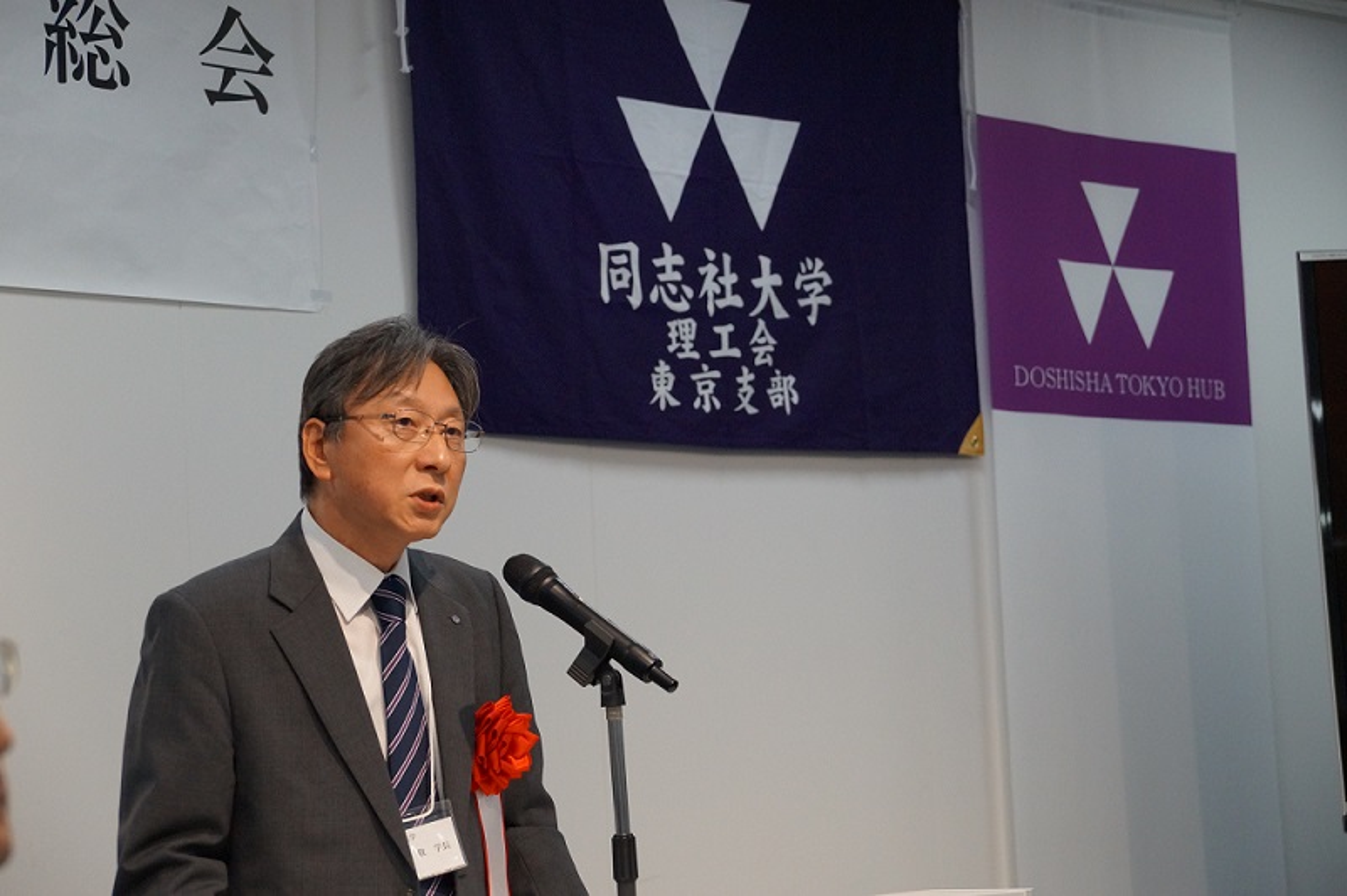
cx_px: 674
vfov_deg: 15.2
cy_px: 448
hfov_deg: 22.6
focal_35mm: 90
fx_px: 3365
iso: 1600
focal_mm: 60
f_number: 5.6
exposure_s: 1/160
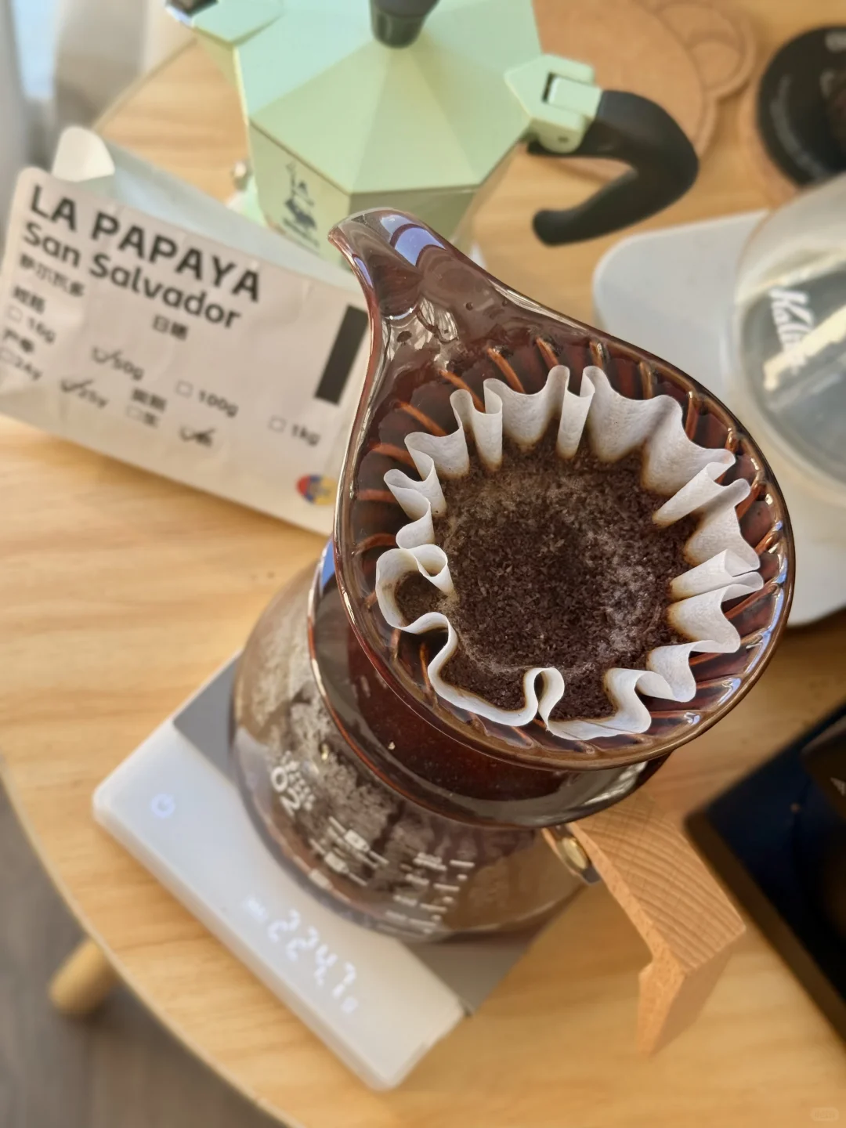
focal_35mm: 48
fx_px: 1564
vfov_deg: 39.7
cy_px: 564
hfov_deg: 30.3
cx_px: 423
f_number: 1.78
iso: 160
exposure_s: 1/229
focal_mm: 6.76
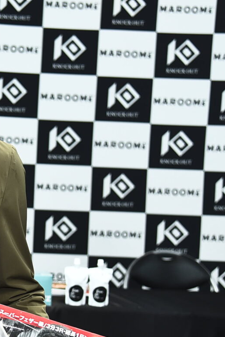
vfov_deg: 18.7
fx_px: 1021
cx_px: -111
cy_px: 214
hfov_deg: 12.0
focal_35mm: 109
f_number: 4
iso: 500
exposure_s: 1/200
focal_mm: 44
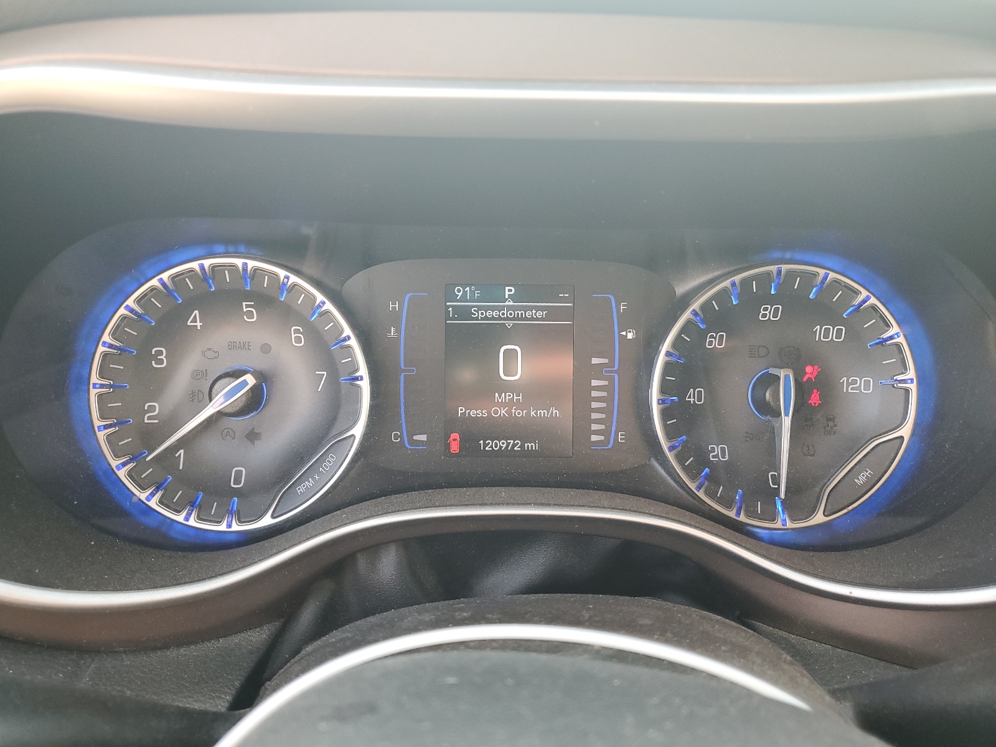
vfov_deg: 53.1
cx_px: 498
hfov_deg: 67.3
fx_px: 748
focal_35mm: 26
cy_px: 374
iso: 74
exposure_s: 1/120
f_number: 1.5
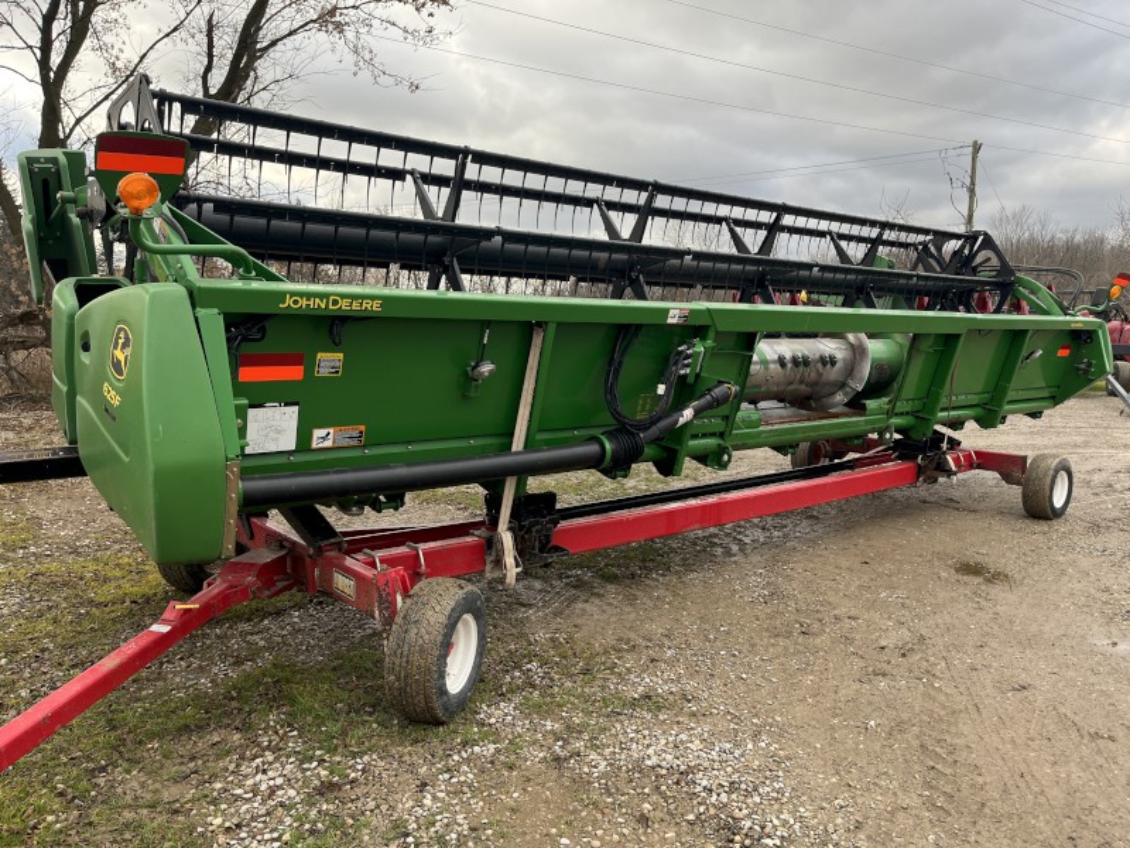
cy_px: 424
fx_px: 849
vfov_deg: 53.1
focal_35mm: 26
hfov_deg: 67.3
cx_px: 565
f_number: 1.6
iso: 50
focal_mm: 5.1
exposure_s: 1/388
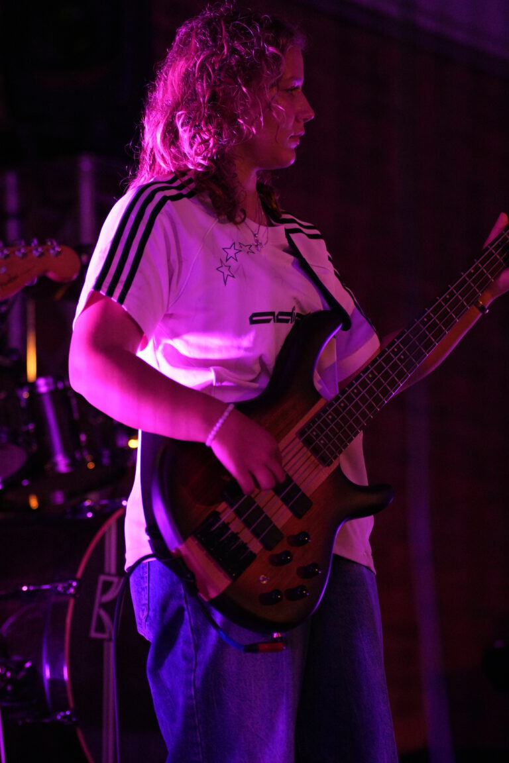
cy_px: 382
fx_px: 2704
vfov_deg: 16.1
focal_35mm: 128
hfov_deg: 10.8
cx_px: 254
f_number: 1.8
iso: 2500
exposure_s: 1/250
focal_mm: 85
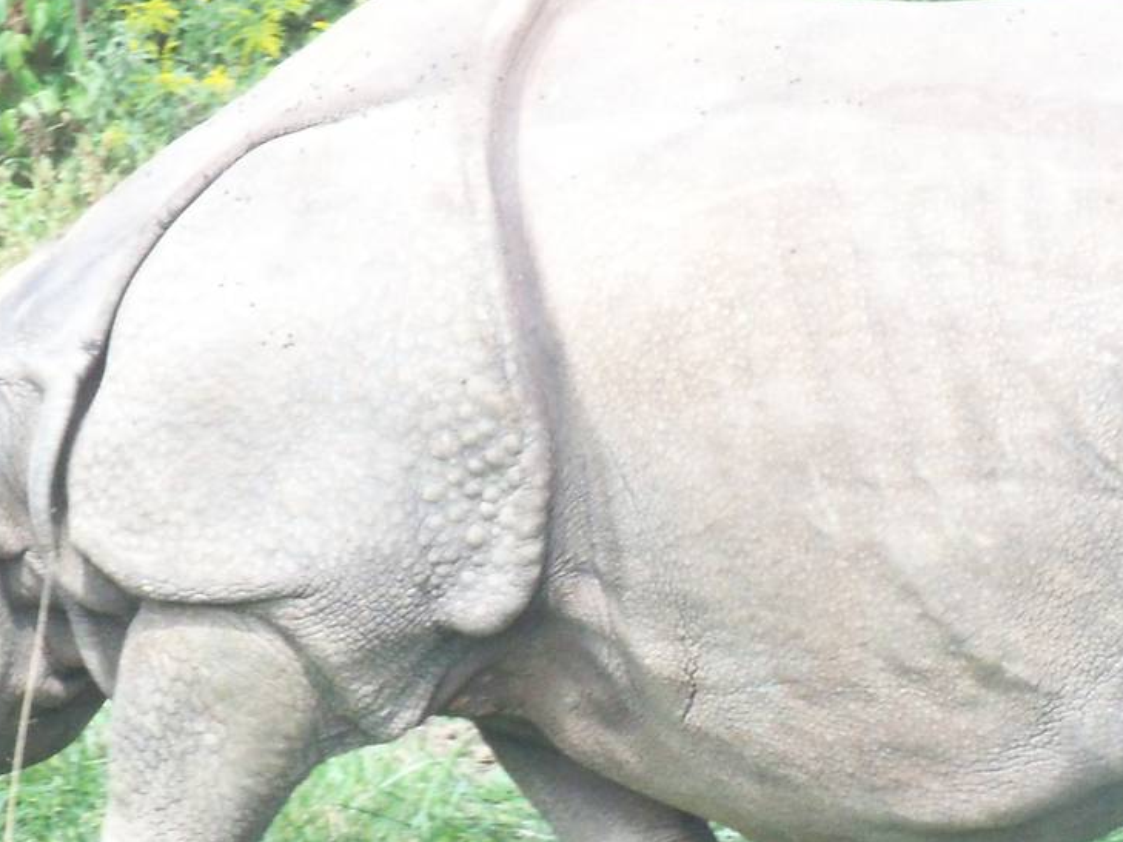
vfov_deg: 5.5
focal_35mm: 272
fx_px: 8826
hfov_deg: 7.3
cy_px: 588
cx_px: 334
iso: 400
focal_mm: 21.9
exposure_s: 1/125
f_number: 9.9
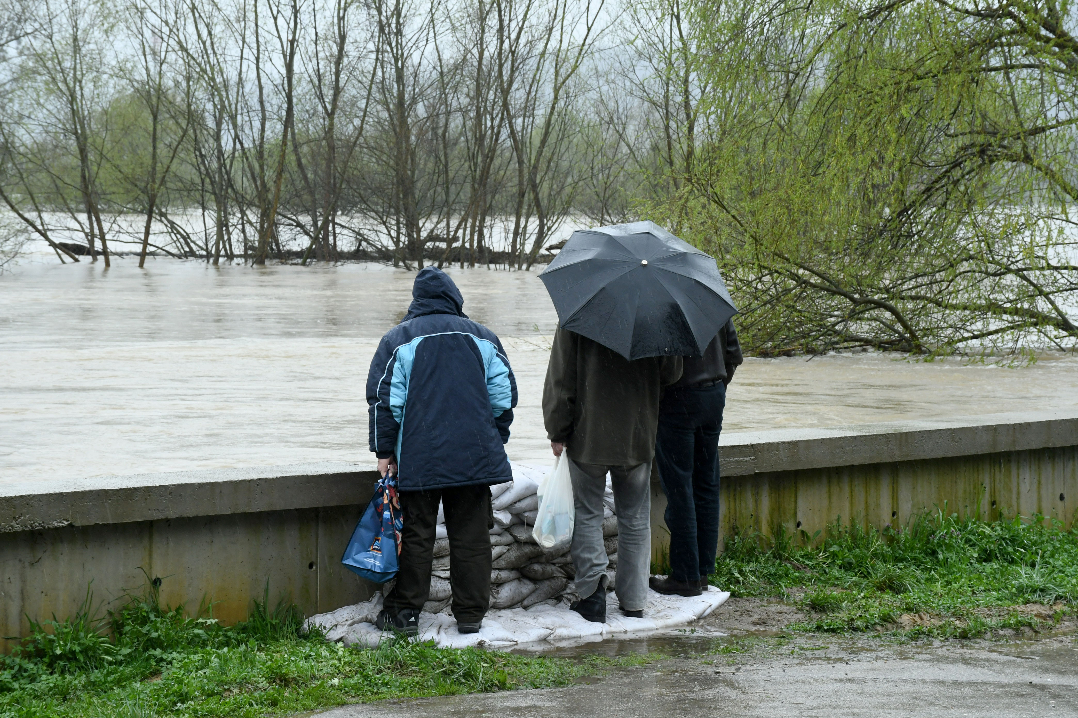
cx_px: 539
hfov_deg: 19.5
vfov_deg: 13.0
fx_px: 3144
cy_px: 359
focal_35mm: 105
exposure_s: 1/200
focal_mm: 70
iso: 800
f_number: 11
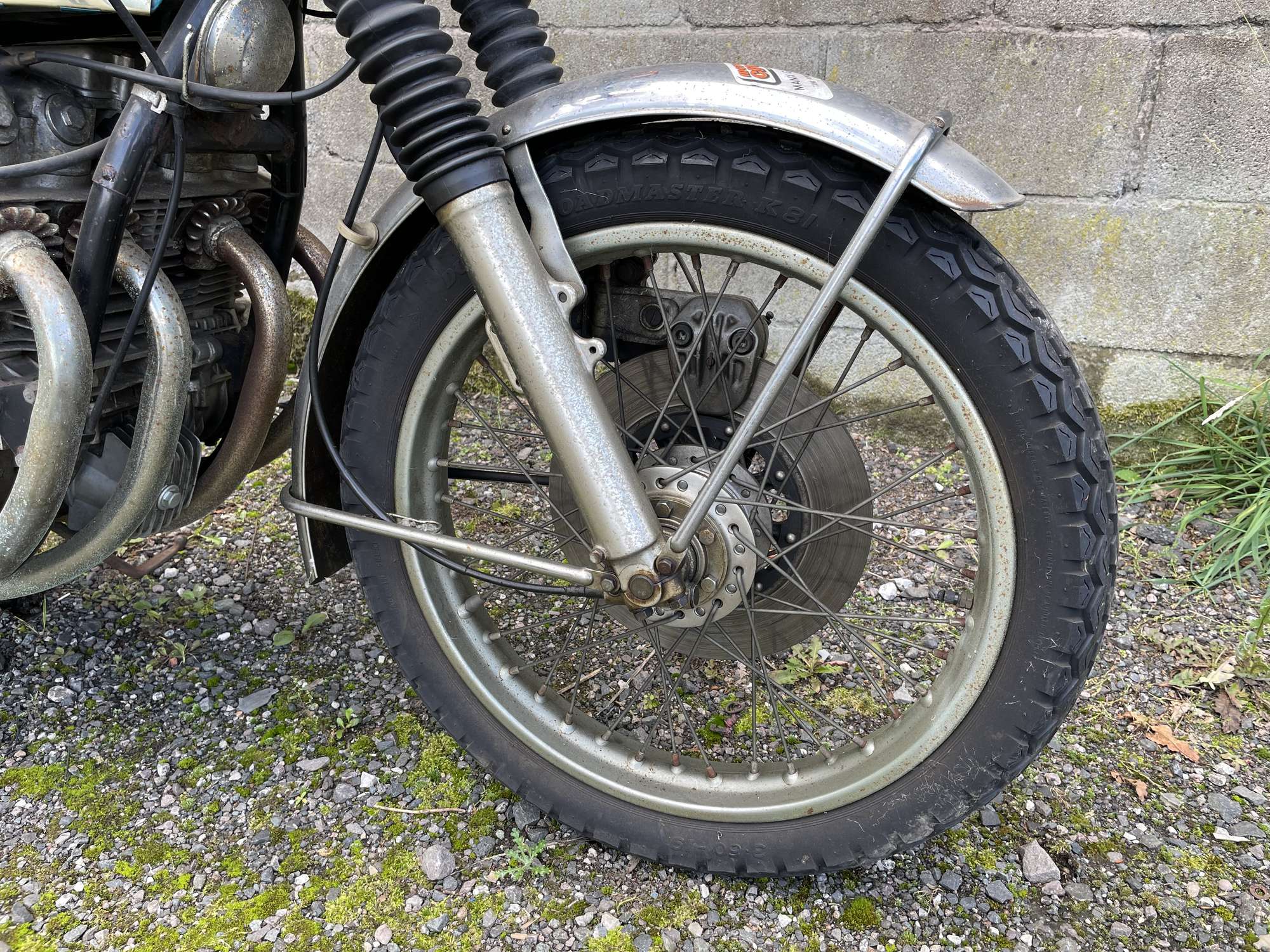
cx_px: 635
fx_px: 954
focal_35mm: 26
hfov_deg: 67.3
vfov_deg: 53.1
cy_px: 476
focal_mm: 4.2
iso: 32
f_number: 1.6
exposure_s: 1/121
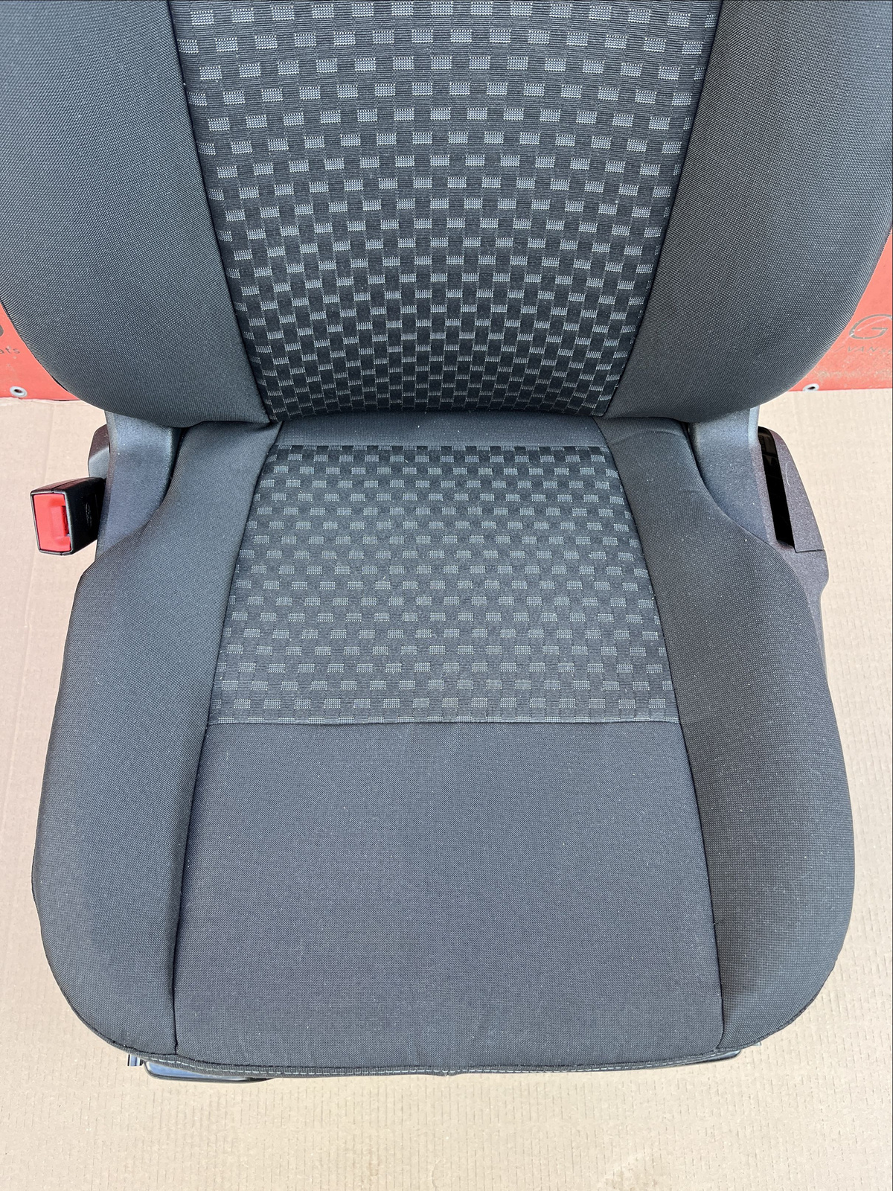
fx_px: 894
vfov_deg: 67.3
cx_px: 446
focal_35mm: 26
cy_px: 596
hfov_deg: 53.1
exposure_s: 1/121
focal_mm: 5.1
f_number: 1.6
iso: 64
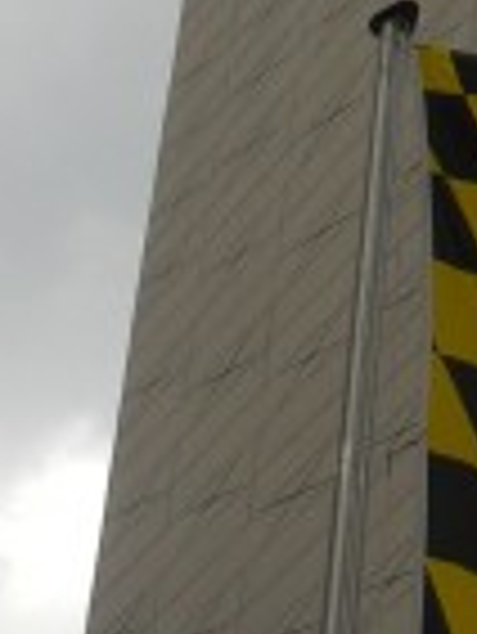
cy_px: 130
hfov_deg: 8.9
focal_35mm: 163
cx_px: 752
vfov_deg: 12.1
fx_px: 2990
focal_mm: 5.4
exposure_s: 1/346
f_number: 3.5
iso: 160
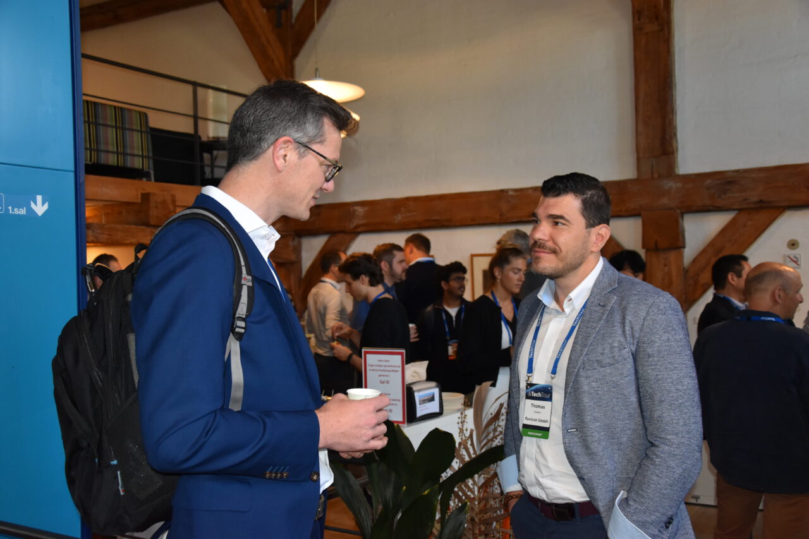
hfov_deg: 51.3
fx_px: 843
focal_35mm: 38
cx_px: 404
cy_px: 270
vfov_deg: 35.5
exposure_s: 1/125
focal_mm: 25
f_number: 4
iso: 900
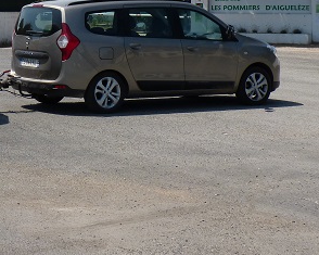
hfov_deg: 18.5
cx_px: -2
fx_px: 953
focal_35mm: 101
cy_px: -27
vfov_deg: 14.9
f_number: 4
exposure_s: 1/1300
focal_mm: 6.7
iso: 100
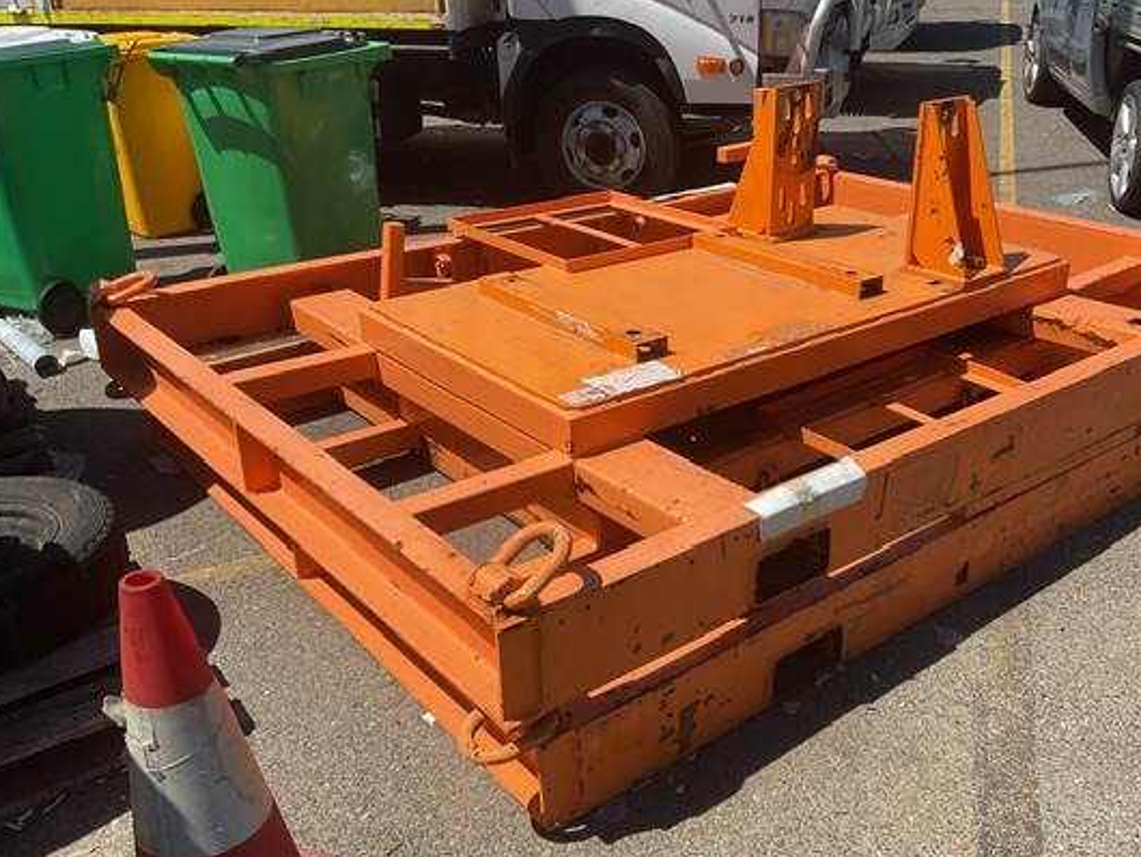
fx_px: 1154
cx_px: 676
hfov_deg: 52.3
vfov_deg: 40.7
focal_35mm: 35
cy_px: 461
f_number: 1.8
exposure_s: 1/2320
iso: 16
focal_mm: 3
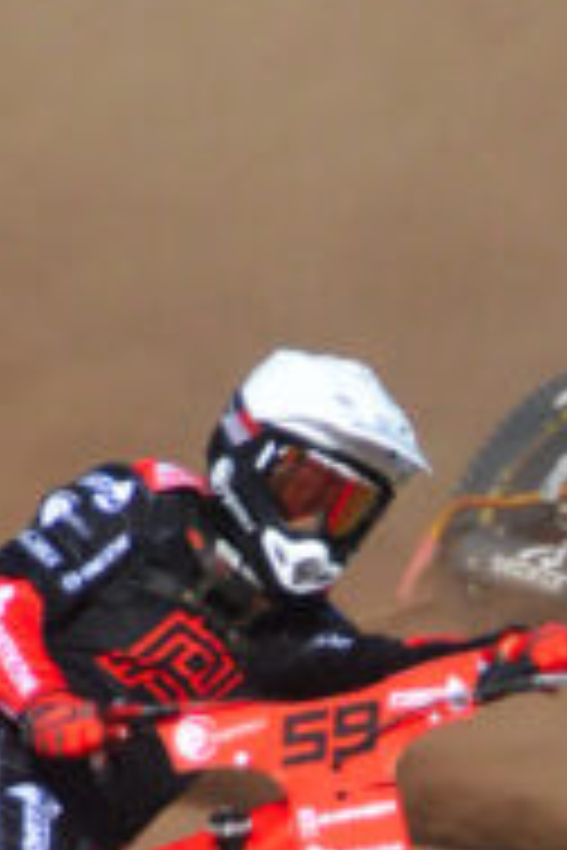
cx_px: 776
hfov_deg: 1.1
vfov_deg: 1.7
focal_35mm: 1216
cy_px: 837
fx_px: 28726
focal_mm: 150
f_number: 5.6
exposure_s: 1/2000
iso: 400
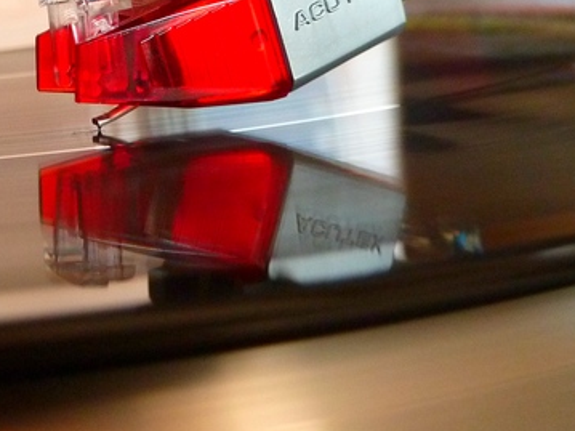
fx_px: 1627
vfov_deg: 14.8
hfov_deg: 19.5
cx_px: 8
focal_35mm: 98
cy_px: -32
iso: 400
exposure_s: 1/25
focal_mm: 7.3
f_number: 3.7
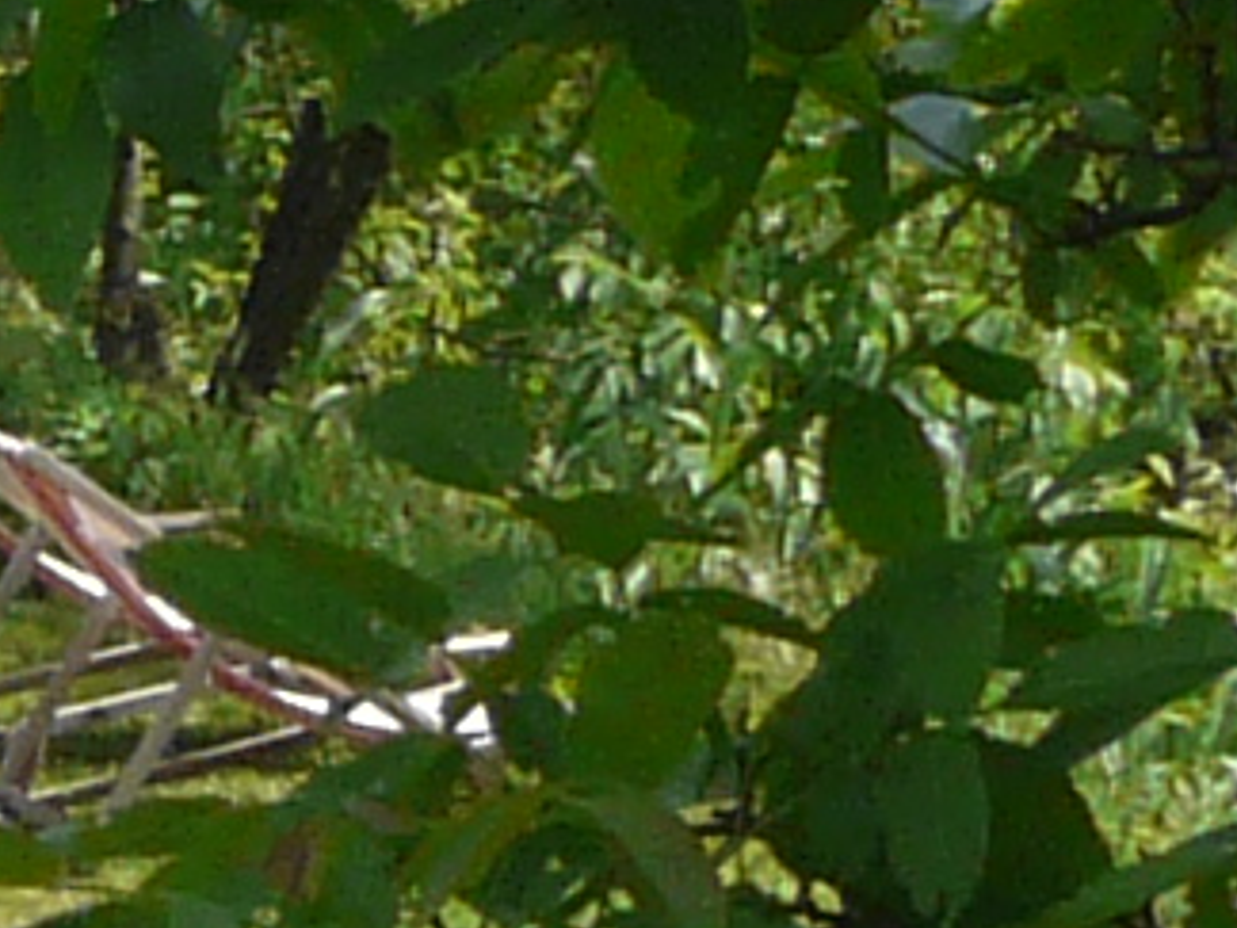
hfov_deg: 4.8
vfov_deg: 3.7
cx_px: -1462
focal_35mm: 404
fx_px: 14437
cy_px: -825
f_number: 5
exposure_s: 1/250
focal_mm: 6.5
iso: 100
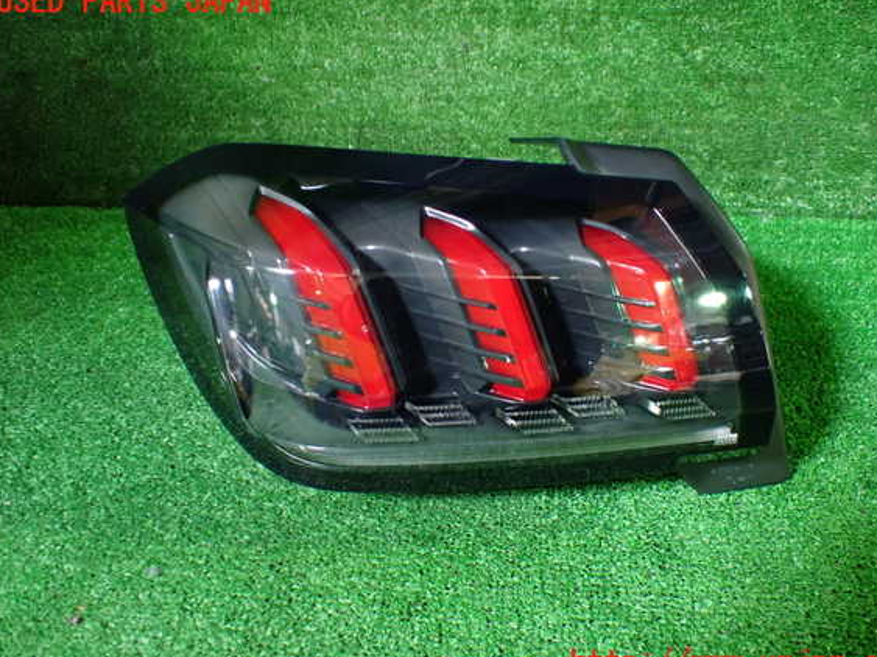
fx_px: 811
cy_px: 333
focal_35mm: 32
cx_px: 455
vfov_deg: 44.1
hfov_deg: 56.8
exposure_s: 1/50
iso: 800
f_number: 2.3
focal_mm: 5.4
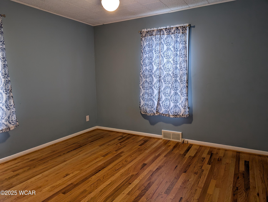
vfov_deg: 56.9
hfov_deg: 71.5
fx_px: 186
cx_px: 134
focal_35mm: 24
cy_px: 101
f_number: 1.68
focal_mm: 6.9
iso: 25
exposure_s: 1/23.8
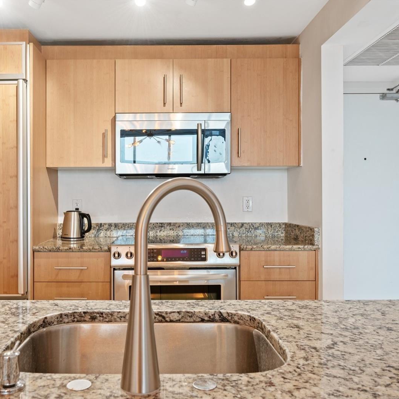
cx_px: 162
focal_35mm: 31
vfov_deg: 52.5
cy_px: 200
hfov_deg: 52.2
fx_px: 404
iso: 200
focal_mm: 24
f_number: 8
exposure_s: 1/6
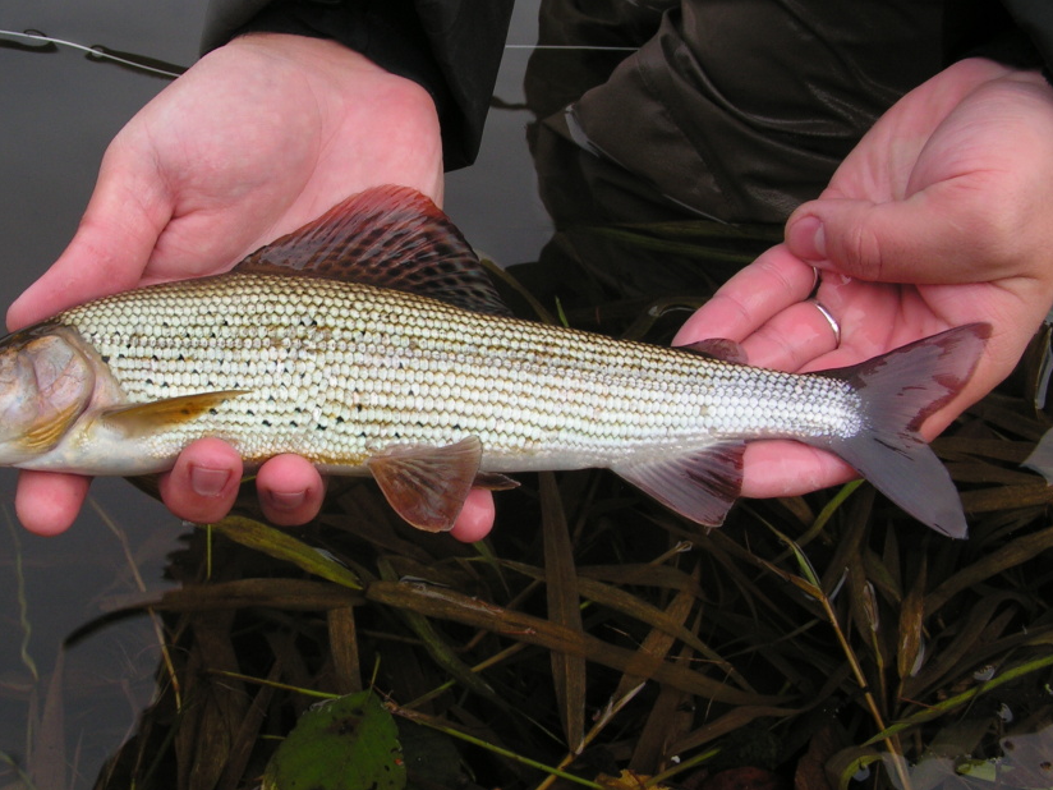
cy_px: 385
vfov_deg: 28.0
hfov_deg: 36.7
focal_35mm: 52
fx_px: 1582
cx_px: 422
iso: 50
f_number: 5
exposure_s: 1/60
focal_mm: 7.1
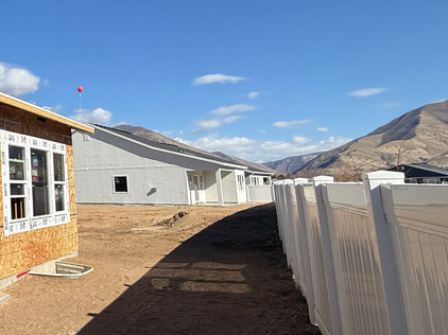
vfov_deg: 41.6
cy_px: 140
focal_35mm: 34
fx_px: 440
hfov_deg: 39.1
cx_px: -91
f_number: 2.2
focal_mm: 2.22
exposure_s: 1/2717
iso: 50
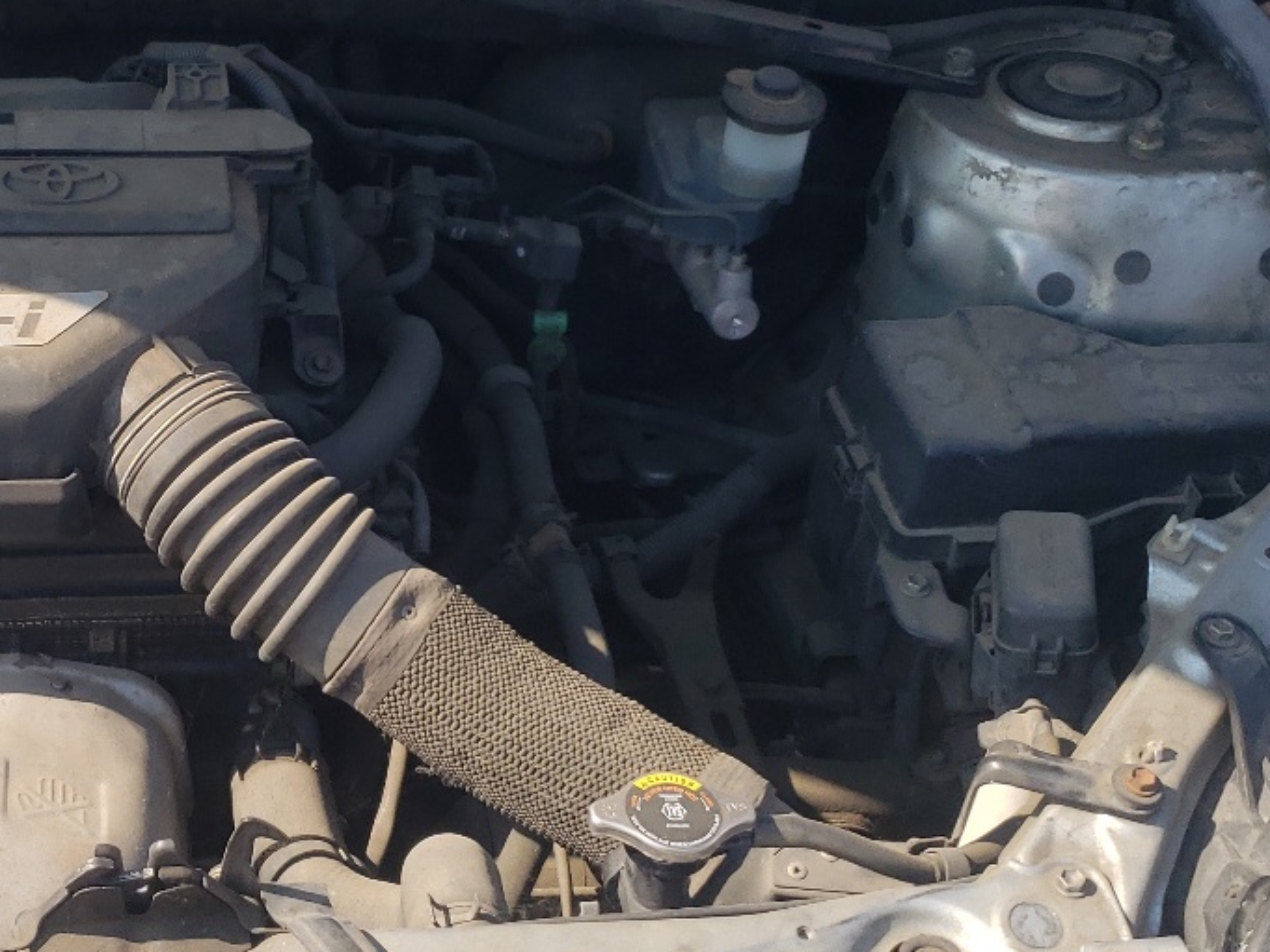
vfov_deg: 24.0
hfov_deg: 30.5
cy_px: 361
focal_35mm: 61
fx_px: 2237
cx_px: 171
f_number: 1.5
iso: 50
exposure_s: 1/1250
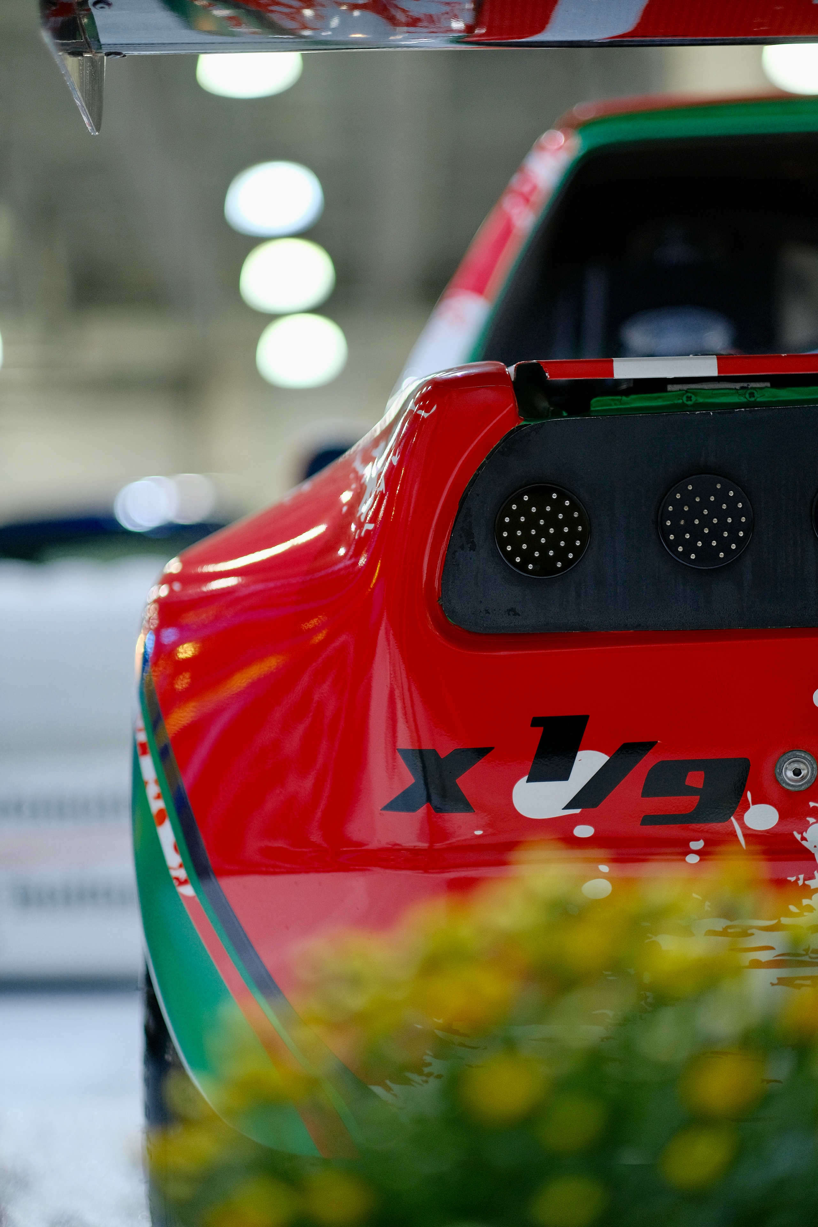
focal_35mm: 84
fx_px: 2863
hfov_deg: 16.3
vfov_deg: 24.2
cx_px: 409
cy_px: 614
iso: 320
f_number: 1.2
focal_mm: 56
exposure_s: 1/38
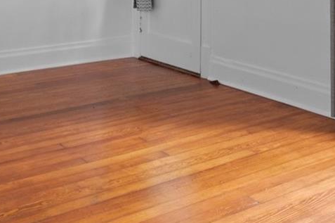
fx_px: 530
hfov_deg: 35.1
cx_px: 169
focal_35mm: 57
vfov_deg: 21.5
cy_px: -64
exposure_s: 1/8
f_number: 8
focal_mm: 17
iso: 400
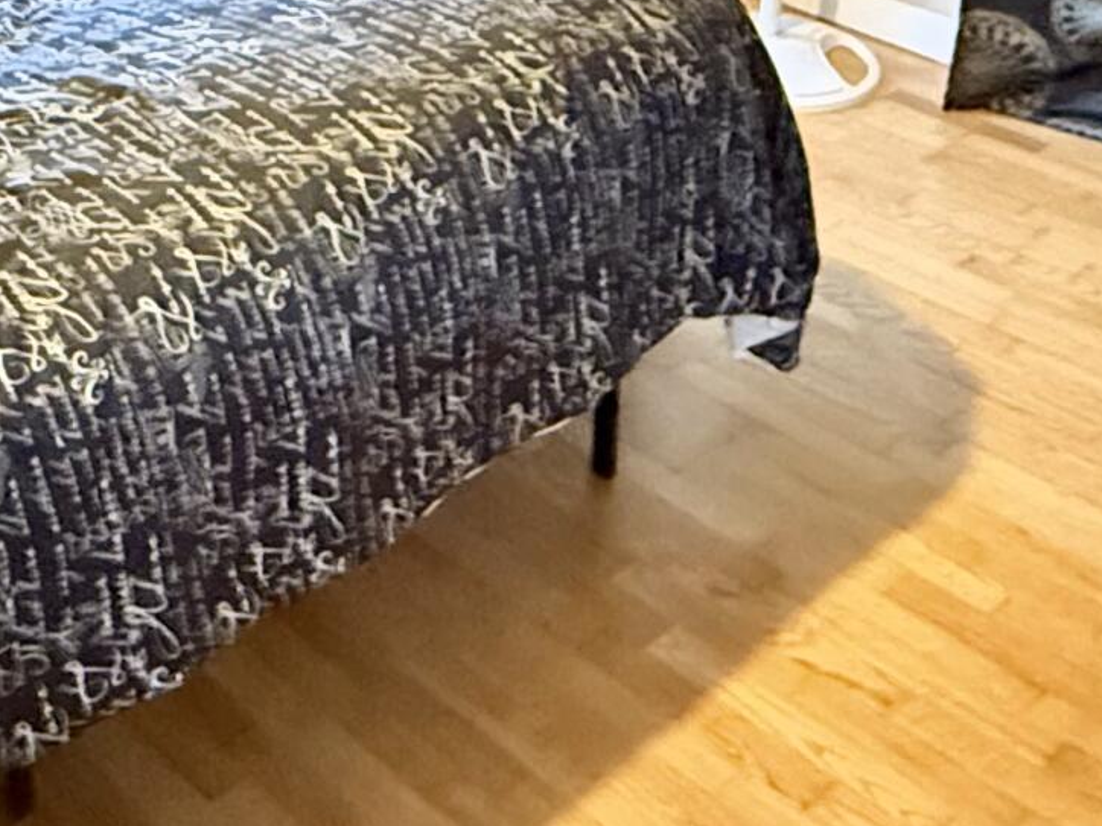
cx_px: 307
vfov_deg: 23.0
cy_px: -183
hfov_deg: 32.7
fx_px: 1846
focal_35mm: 58
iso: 3200
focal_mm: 2.22
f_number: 2.2
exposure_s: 1/30
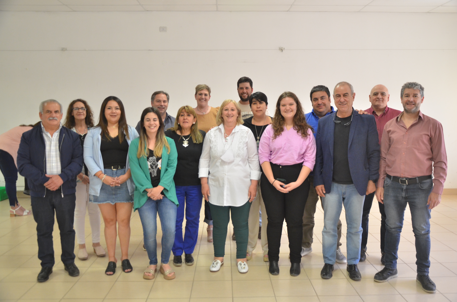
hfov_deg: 59.6
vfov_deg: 41.5
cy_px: 151
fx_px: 399
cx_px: 228
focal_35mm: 32
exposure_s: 1/125
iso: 1250
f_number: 4
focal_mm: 21
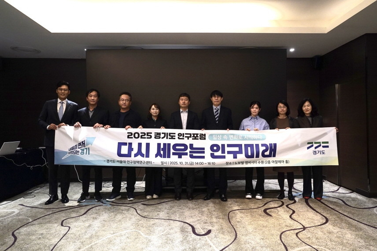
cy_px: 126
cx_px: 188
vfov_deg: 57.2
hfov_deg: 78.6
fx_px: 230
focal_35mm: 22
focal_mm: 22
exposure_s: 1/40
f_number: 5.6
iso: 1600
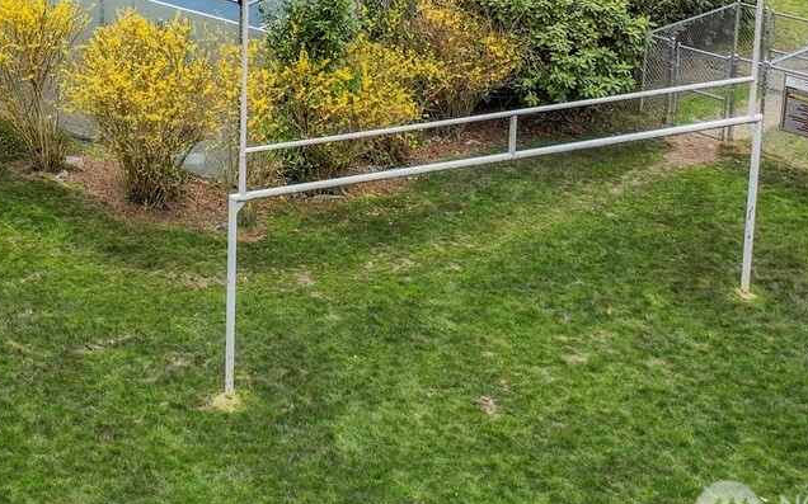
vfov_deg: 18.5
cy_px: -196
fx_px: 1409
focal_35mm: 64
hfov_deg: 29.9
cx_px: 3
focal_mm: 12.29
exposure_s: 1/1250
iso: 240
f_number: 2.8
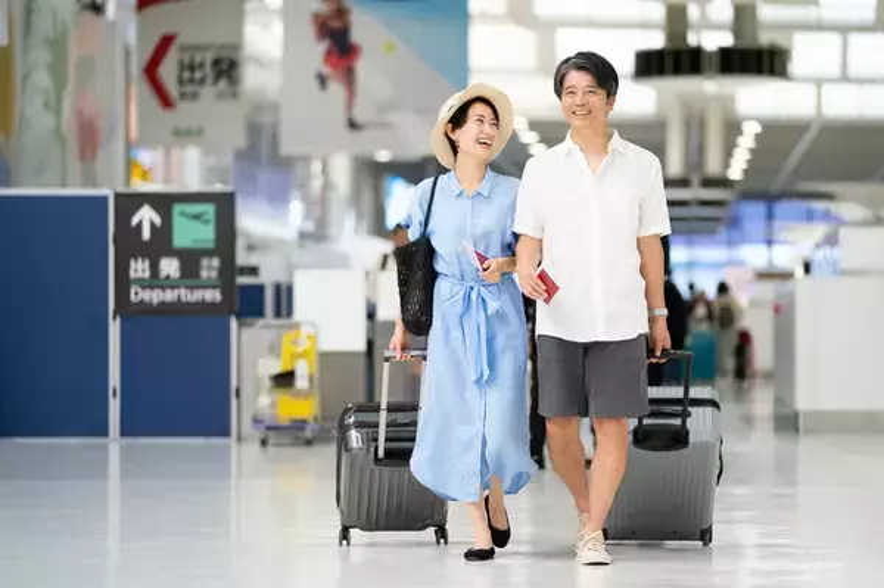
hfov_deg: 15.4
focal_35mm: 133
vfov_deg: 10.3
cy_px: 294
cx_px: 442
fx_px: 3263
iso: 1600
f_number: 2.8
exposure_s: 1/400
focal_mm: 133
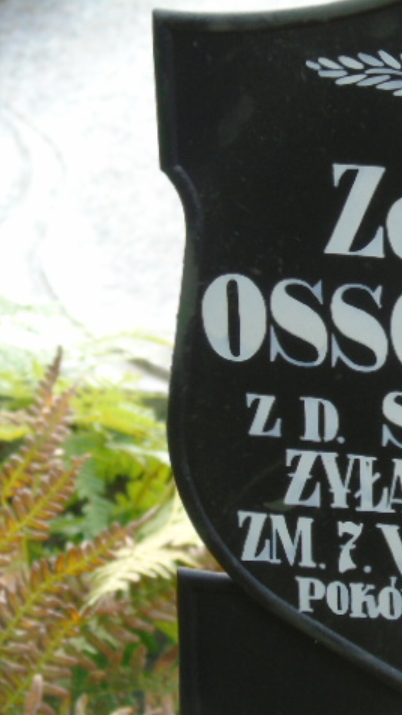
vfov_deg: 7.0
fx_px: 5880
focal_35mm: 310
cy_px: 358
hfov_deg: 3.9
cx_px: 466
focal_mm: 38
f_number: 4.7
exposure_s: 1/125
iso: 250
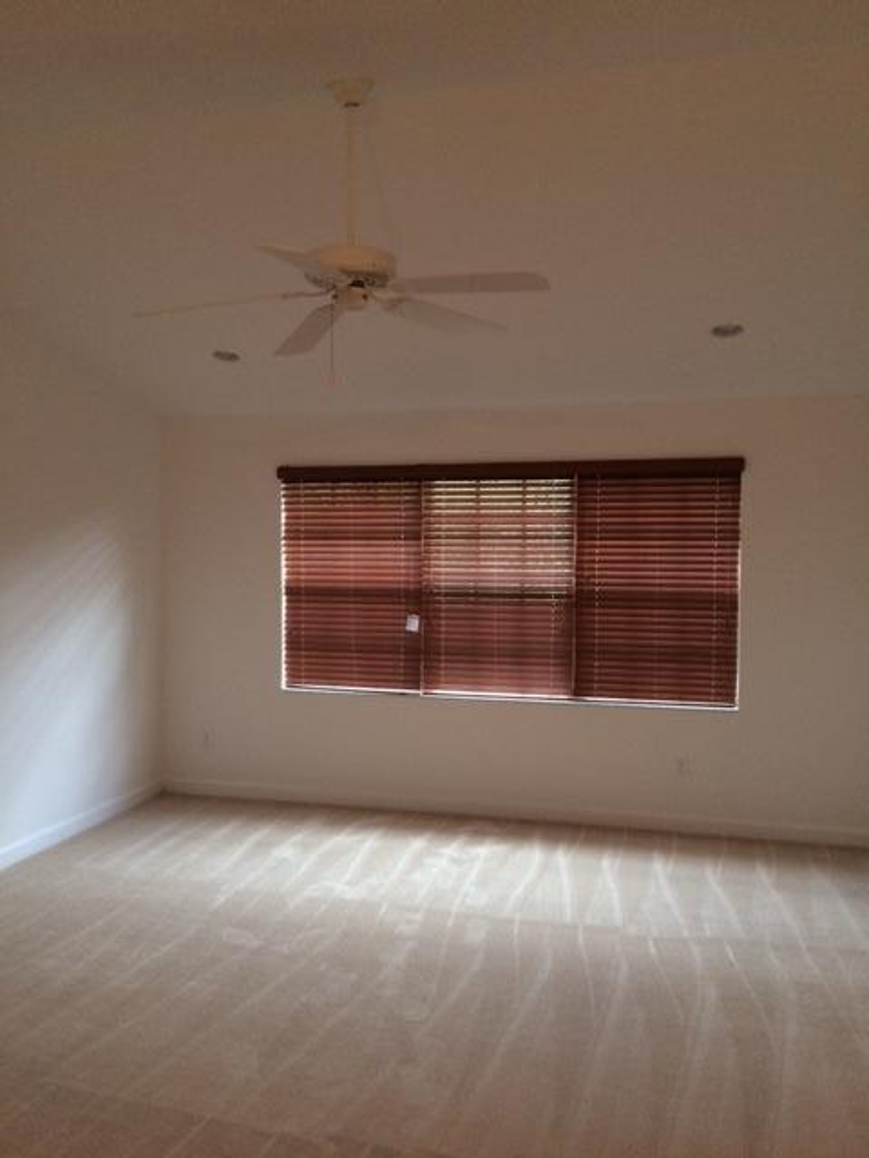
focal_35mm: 29
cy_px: 579
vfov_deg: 61.7
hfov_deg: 48.2
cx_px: 434
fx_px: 971
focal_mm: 4.15
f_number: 2.2
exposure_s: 1/30
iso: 200
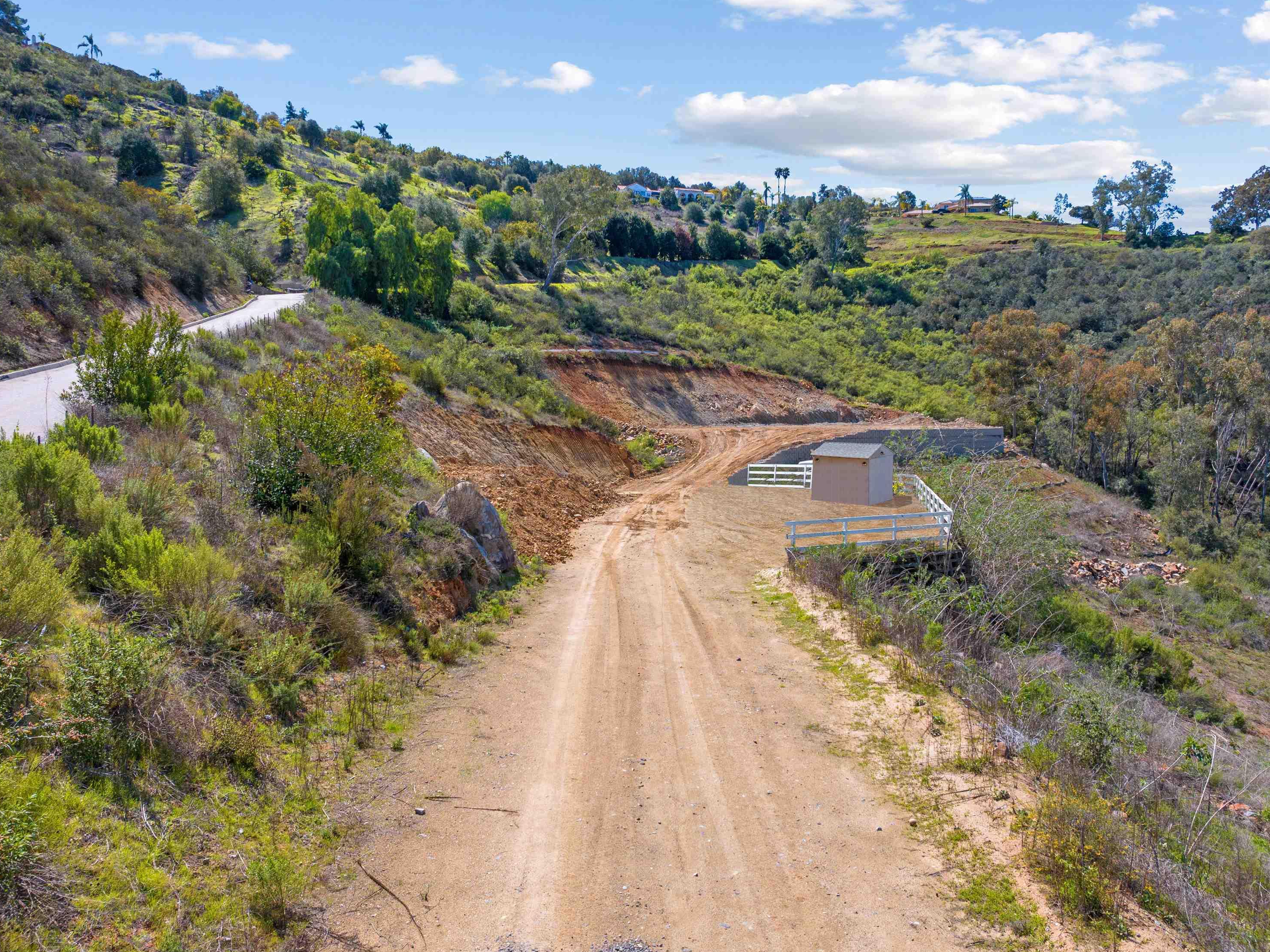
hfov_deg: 69.4
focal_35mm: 25
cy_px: 493
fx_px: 917
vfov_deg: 54.9
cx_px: 637
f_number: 2.8
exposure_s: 1/240
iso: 140
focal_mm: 12.29
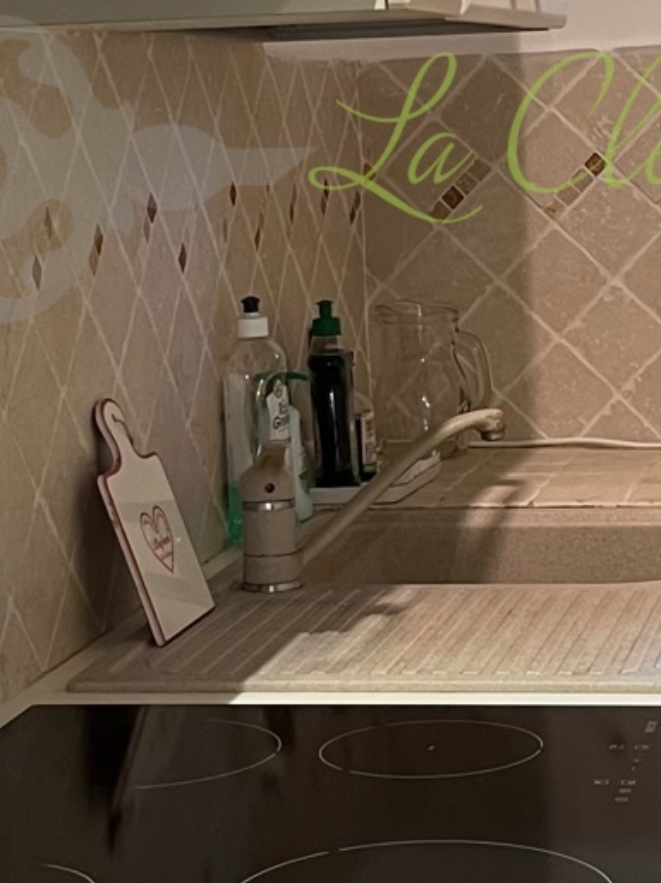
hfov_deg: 14.5
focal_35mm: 102
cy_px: 177
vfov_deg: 19.1
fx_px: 2599
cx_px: 422
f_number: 1.6
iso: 160
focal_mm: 5.1
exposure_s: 1/50
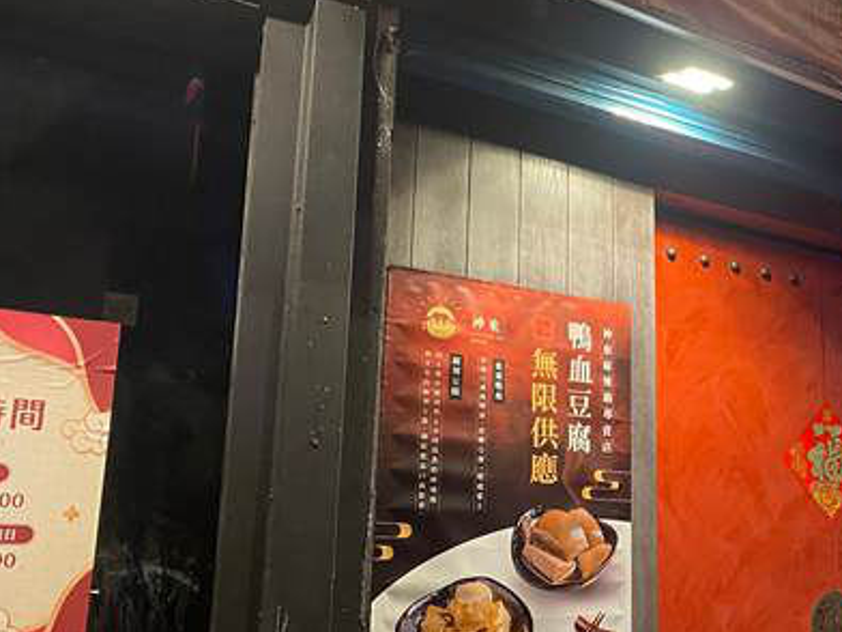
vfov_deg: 27.5
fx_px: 1289
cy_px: 254
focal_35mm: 53
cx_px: 840
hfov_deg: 33.2
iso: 320
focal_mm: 4.25
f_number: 1.8
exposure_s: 1/60
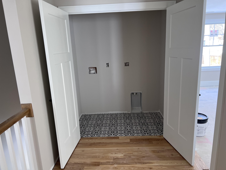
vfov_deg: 53.1
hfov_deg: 67.3
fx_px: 170
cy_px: 85
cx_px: 113
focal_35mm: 26
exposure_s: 1/121
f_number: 1.5
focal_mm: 5.7
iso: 100
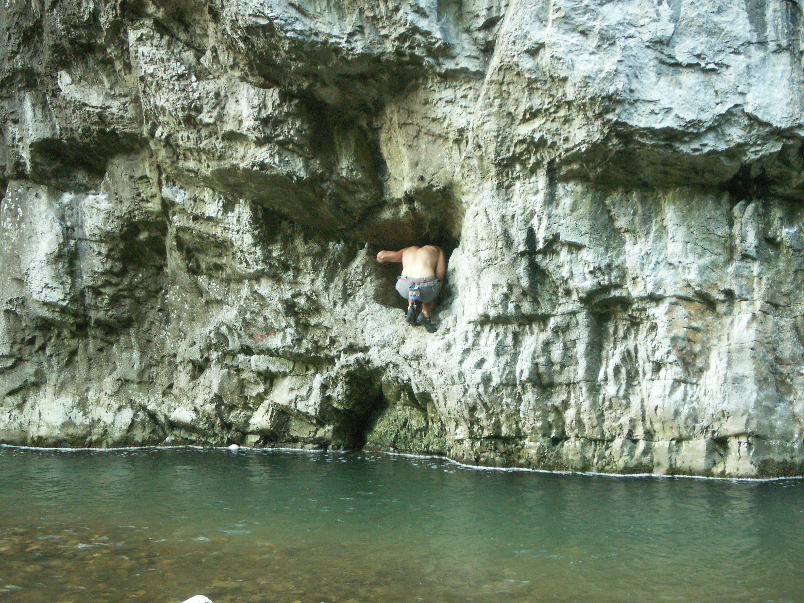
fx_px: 1254
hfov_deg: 35.5
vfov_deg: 27.0
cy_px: 302
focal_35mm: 54
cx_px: 402
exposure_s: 1/13
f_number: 3.5
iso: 160
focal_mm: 11.5
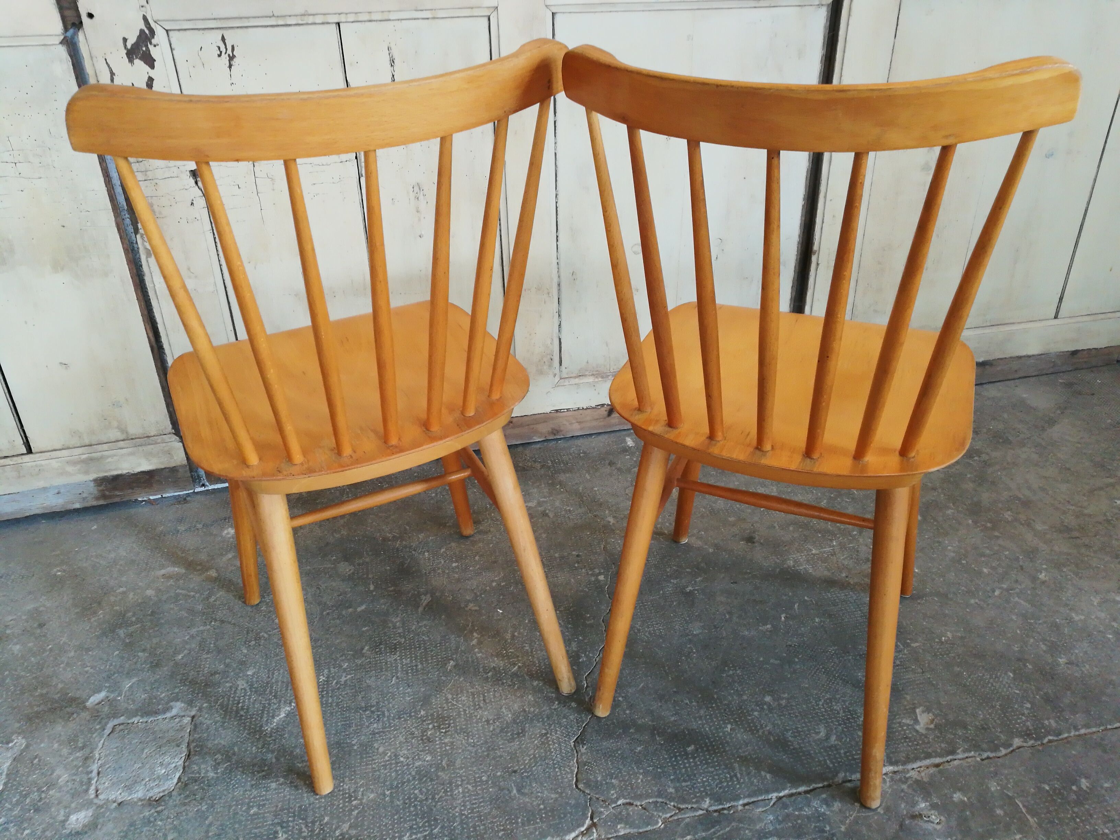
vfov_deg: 51.4
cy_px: 420
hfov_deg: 65.3
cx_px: 560
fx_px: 874
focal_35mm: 27
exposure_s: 1/33.3
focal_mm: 4.5
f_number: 2.2
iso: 250
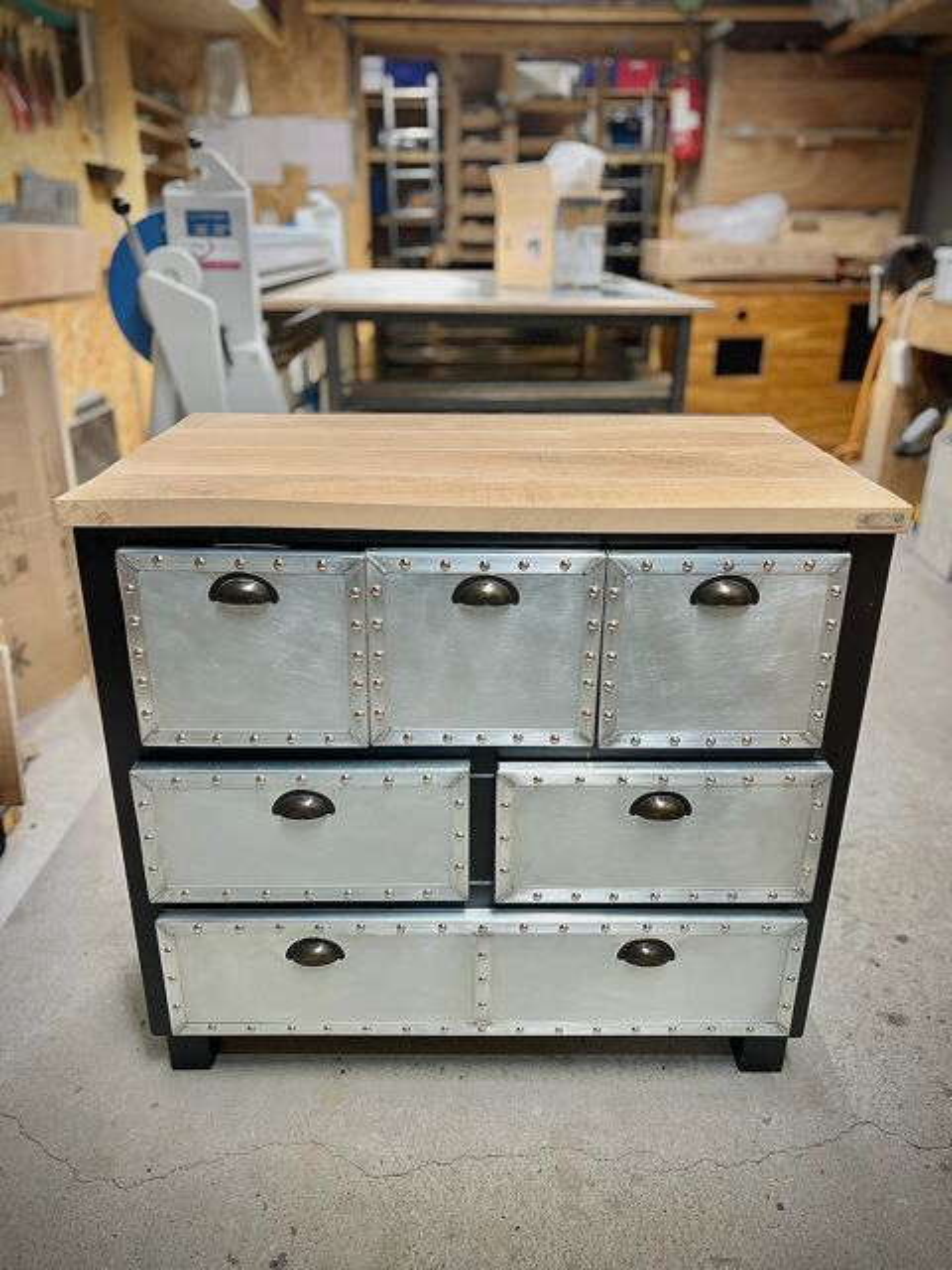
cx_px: 476
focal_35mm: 26
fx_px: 953
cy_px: 635
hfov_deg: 53.1
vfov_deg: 67.3
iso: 125
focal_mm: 5.7
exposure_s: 1/100
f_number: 1.5
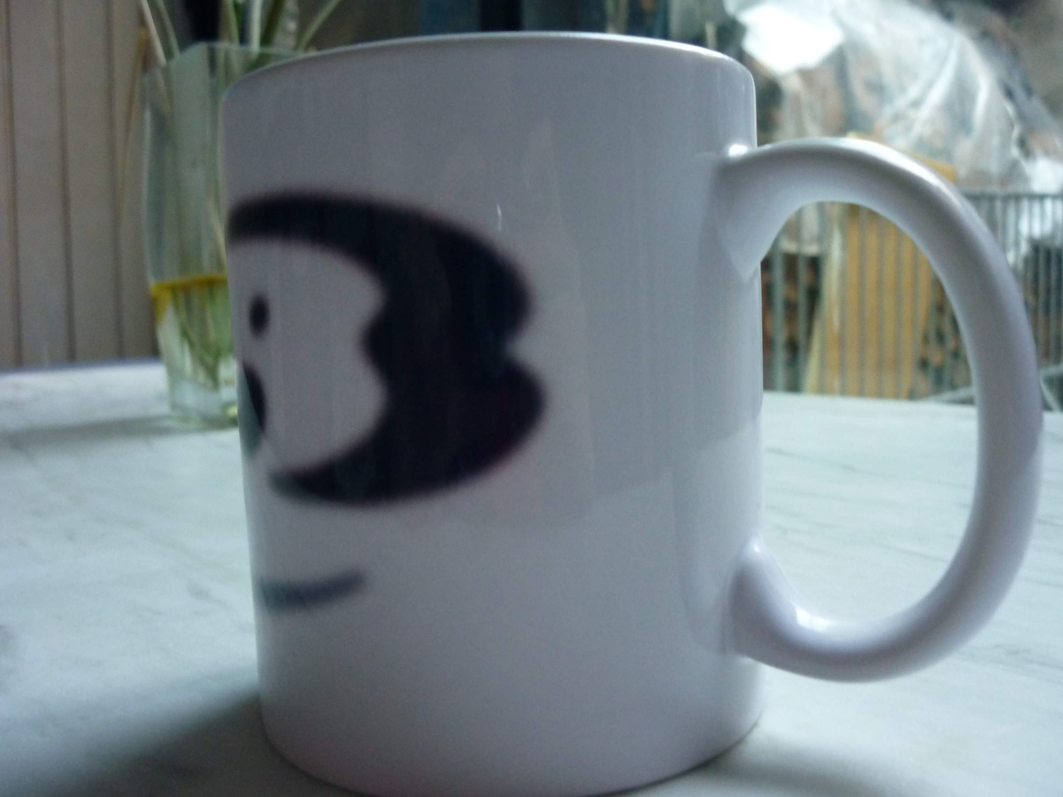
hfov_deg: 55.4
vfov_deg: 42.9
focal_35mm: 33
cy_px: 398
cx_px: 532
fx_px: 1013
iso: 320
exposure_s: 1/30
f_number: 2.8
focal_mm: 5.5
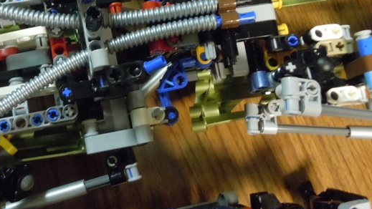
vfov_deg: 25.1
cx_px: 87
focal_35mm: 47
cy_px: 50
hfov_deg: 42.2
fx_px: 464
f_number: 3.7
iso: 800
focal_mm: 5
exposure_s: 1/6
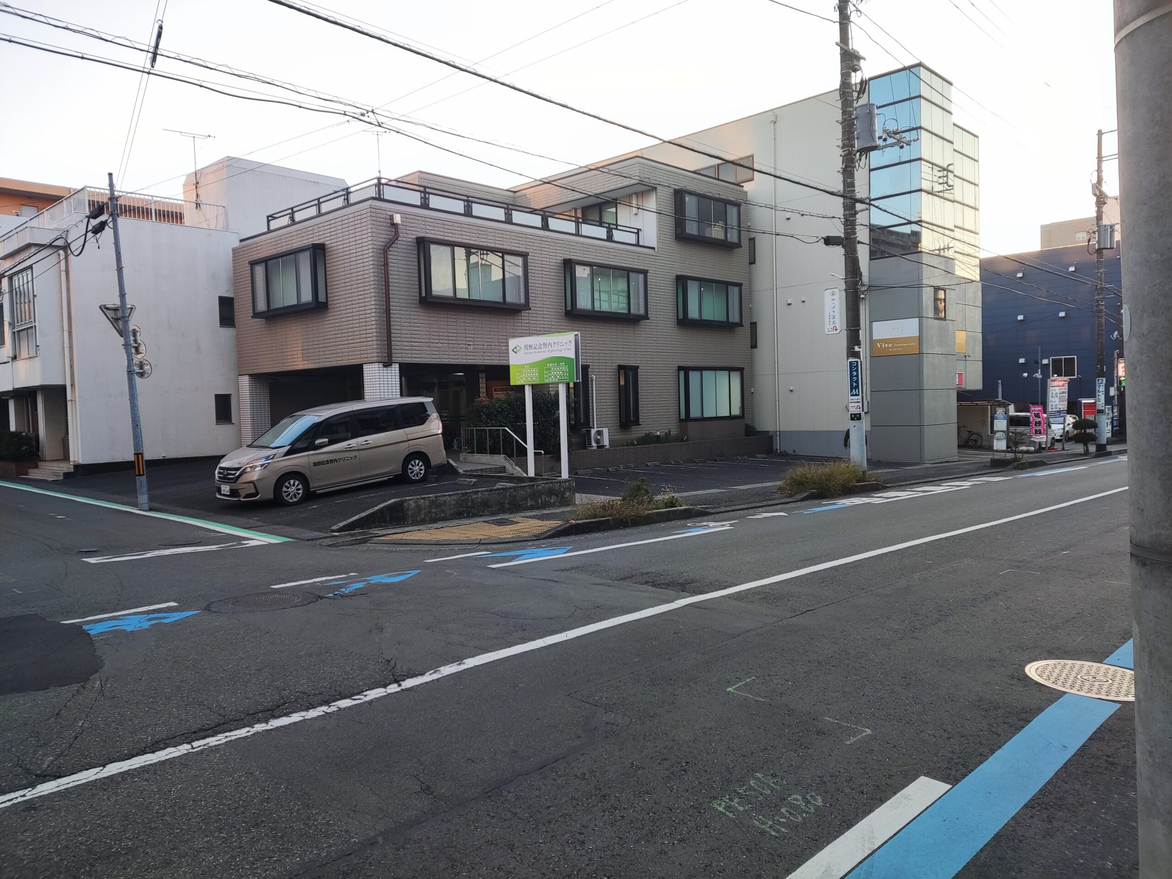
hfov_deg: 69.4
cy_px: 440
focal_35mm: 25
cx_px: 586
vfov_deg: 54.9
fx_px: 846
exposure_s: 1/103
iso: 50
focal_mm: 4.71
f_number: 1.79
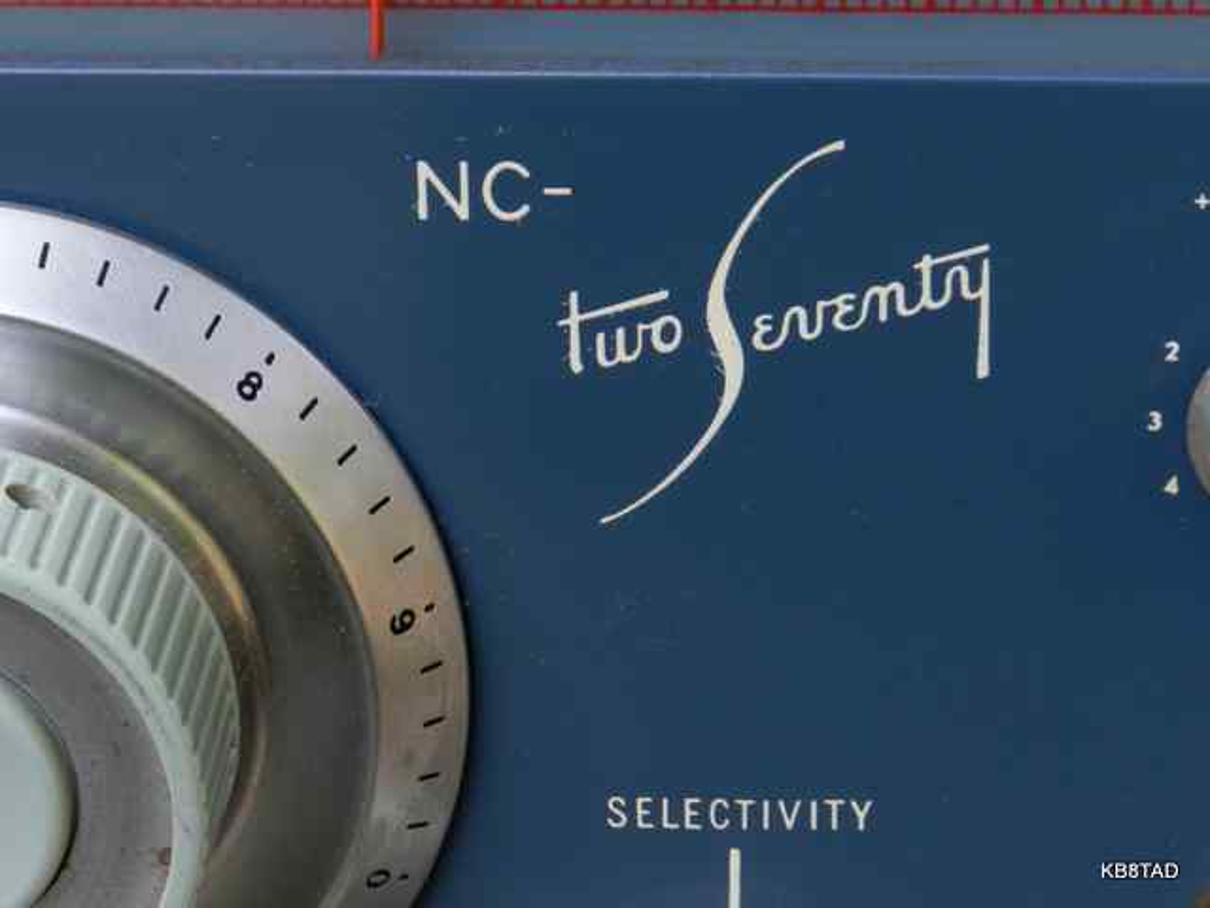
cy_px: 454
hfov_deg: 12.3
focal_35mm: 160
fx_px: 5593
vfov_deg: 9.3
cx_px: 605
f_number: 5.3
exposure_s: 1/40
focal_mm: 28.4
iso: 160
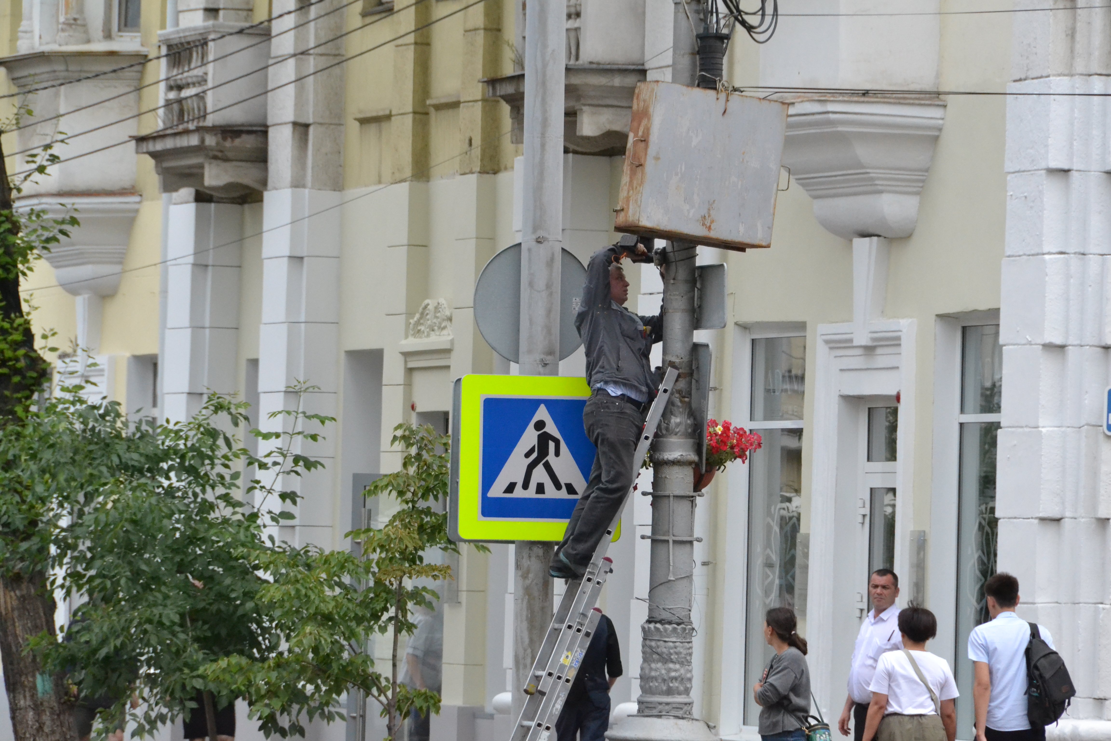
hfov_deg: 6.9
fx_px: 9258
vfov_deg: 4.6
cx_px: 556
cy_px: 370
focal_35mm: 300
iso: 3200
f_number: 9
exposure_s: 1/4000
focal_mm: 200
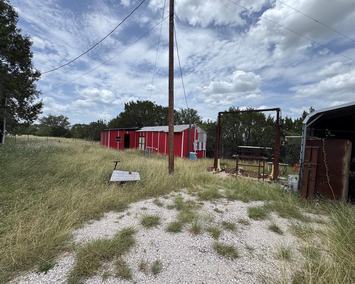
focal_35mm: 15
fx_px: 158
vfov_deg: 84.0
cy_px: 141
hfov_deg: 96.6
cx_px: 165
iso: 50
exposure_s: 1/2342
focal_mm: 2.22
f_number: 2.2
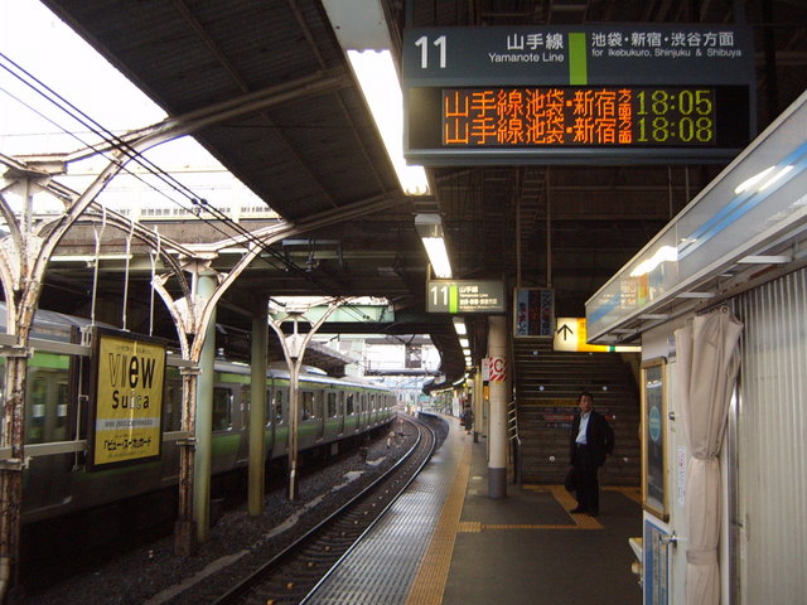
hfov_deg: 50.1
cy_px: 302
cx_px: 404
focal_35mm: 37
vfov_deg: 38.7
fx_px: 863
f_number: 2.9
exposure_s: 1/60
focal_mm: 6.2
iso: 141
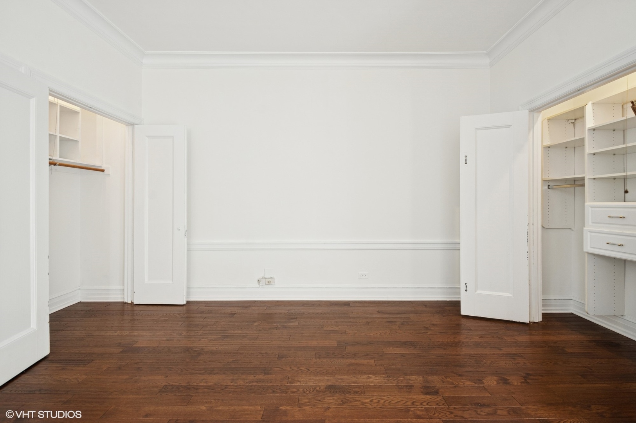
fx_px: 265
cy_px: 212
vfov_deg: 77.2
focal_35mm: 15
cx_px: 318
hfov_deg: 100.4
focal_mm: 10
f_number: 11
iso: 200
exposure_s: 1/4
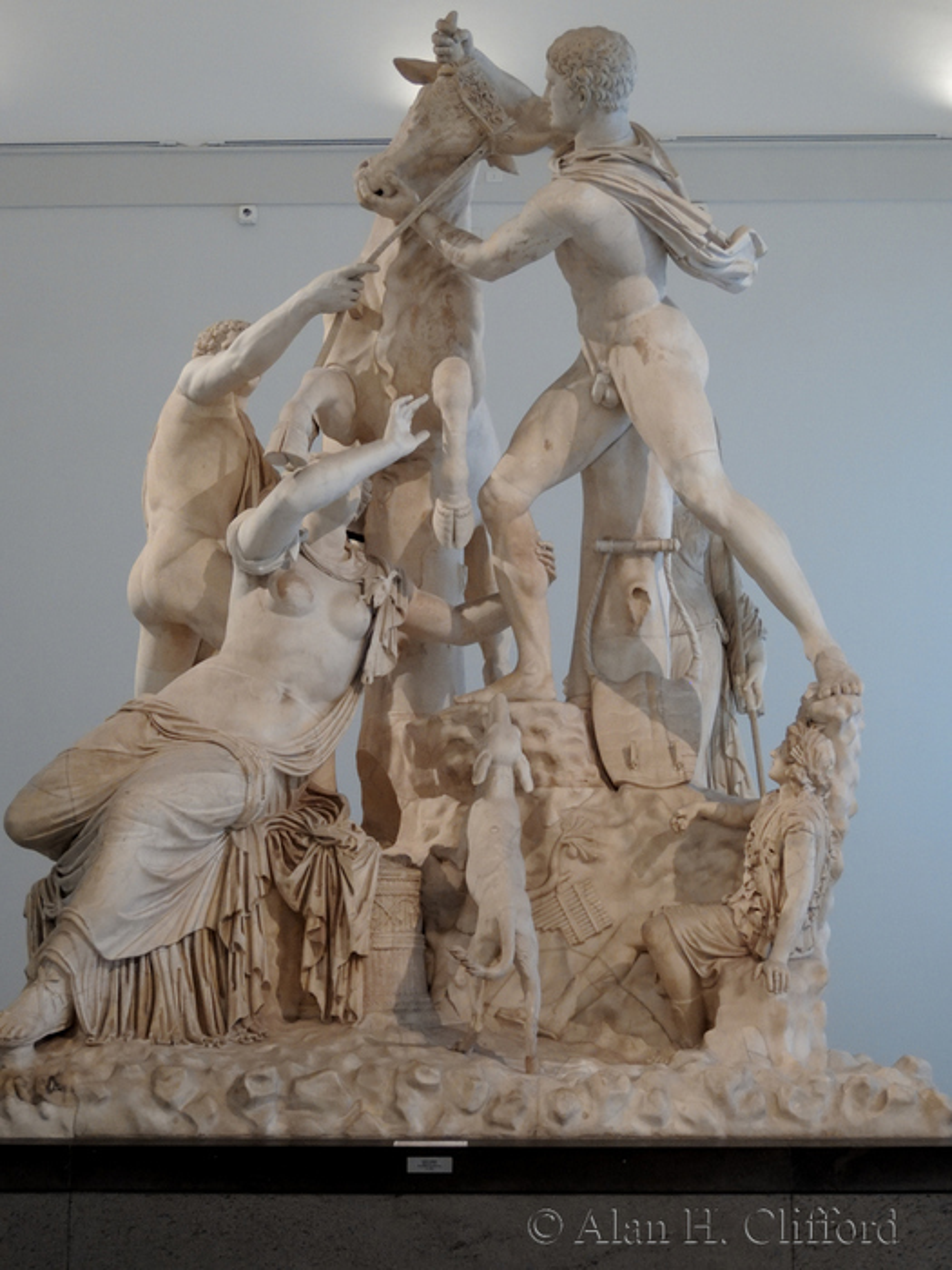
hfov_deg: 29.1
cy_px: 635
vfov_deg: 38.2
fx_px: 1833
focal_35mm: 50
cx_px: 476
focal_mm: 10.7
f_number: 3.2
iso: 800
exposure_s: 1/80
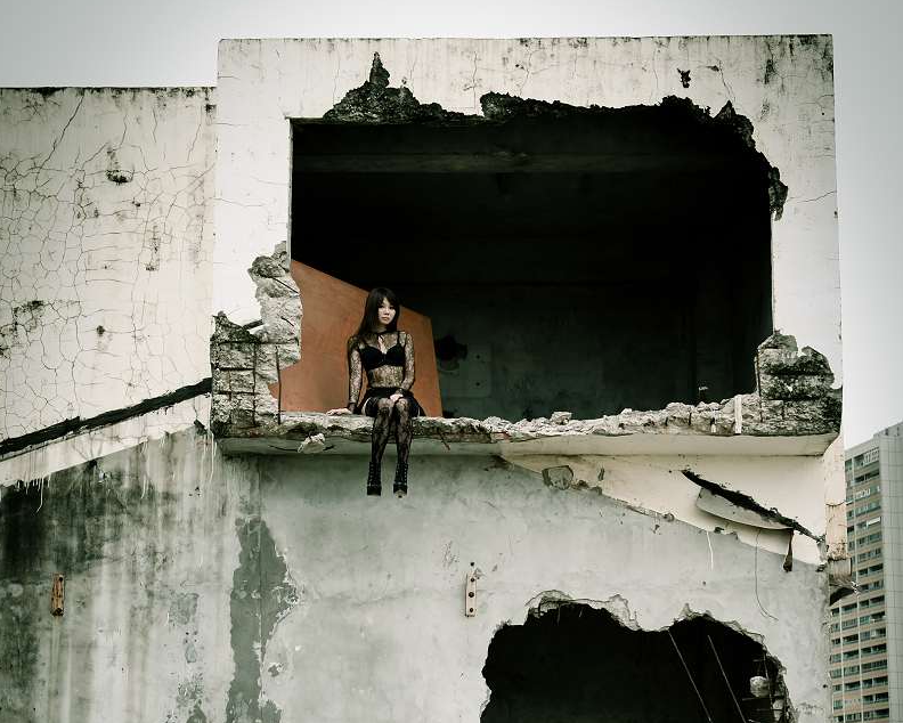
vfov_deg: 27.2
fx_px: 1444
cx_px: 449
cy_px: 635
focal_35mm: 54
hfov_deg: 34.7
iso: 100
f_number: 4
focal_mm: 38
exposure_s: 1/125
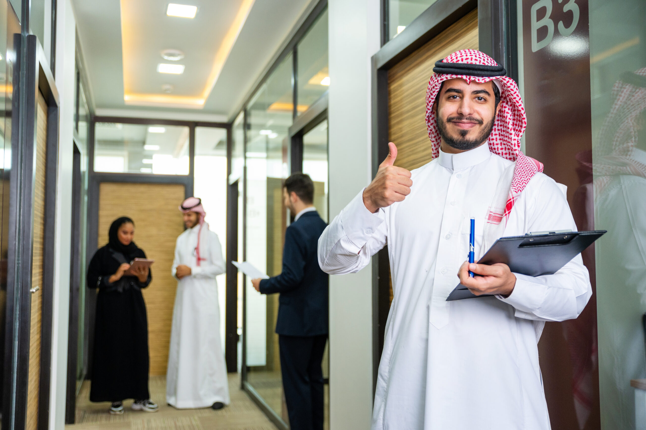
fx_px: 717
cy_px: 215
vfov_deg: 33.4
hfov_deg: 48.5
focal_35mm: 40
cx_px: 323
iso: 1000
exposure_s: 1/160
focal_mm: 40
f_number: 2.8
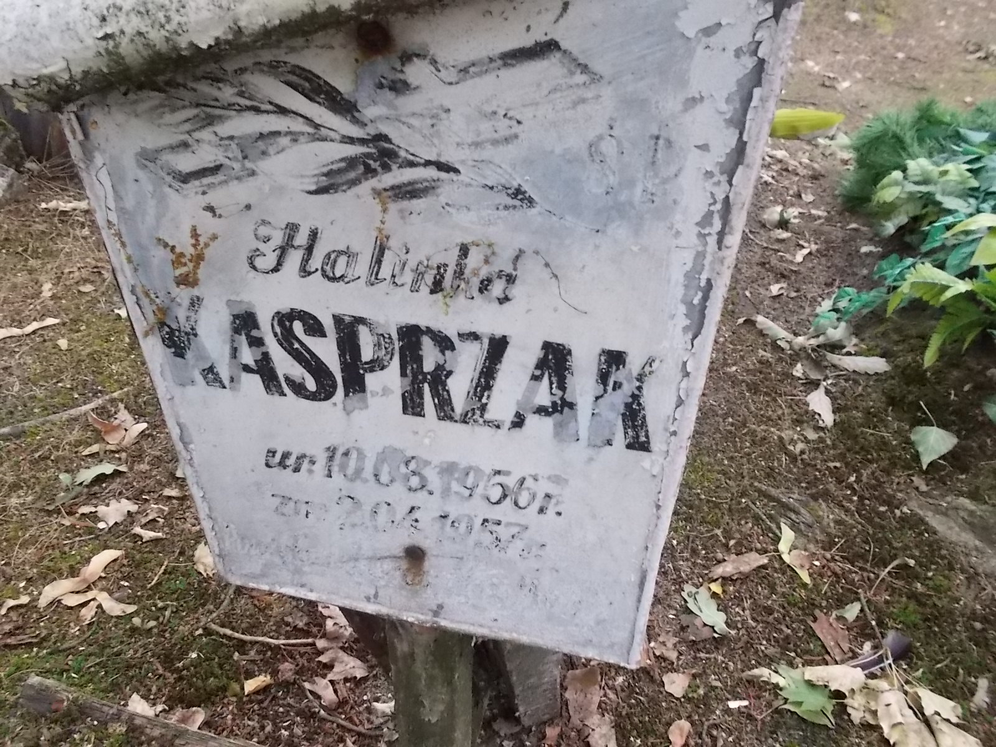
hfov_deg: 67.3
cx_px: 498
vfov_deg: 53.1
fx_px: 748
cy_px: 374
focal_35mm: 26
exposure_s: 1/60
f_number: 3.2
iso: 400
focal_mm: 4.6
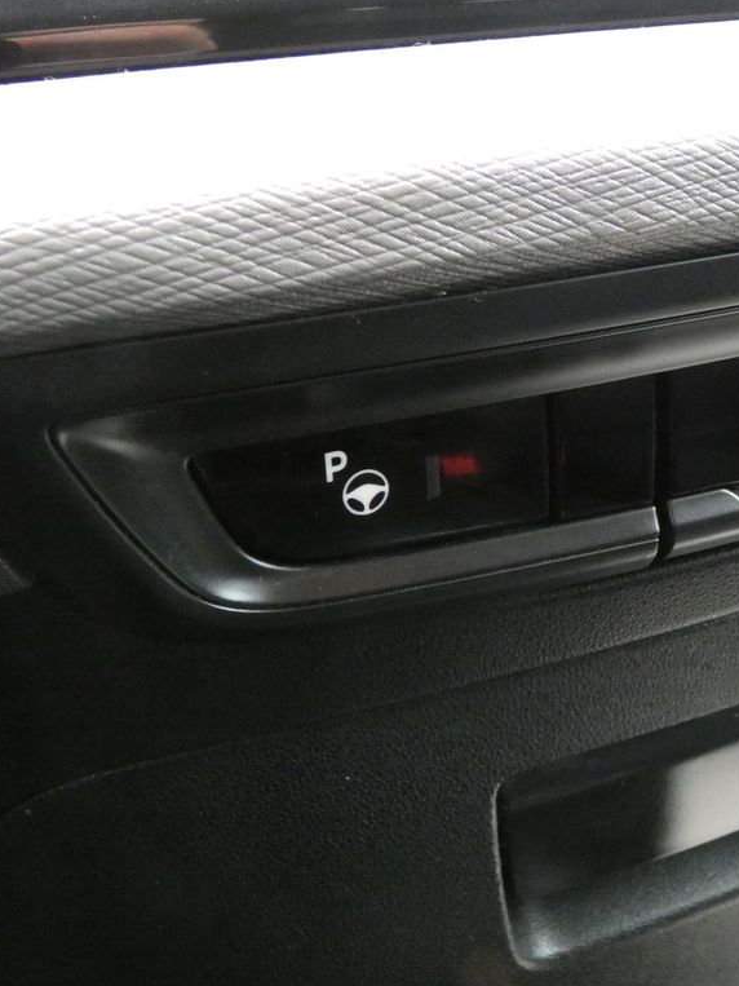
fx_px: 1452
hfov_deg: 27.7
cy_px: 491
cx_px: 632
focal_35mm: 51
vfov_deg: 37.5
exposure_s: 1/60
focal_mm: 6.8
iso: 1600
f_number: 5.6
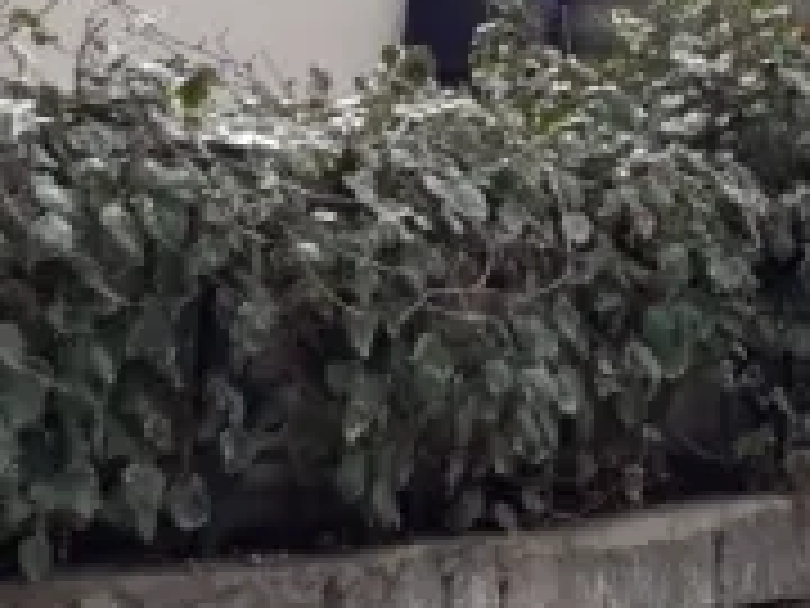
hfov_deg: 16.9
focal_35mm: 114
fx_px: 2668
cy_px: 189
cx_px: 828
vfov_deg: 13.0
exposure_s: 1/695
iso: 40
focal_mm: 3.6
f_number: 1.9
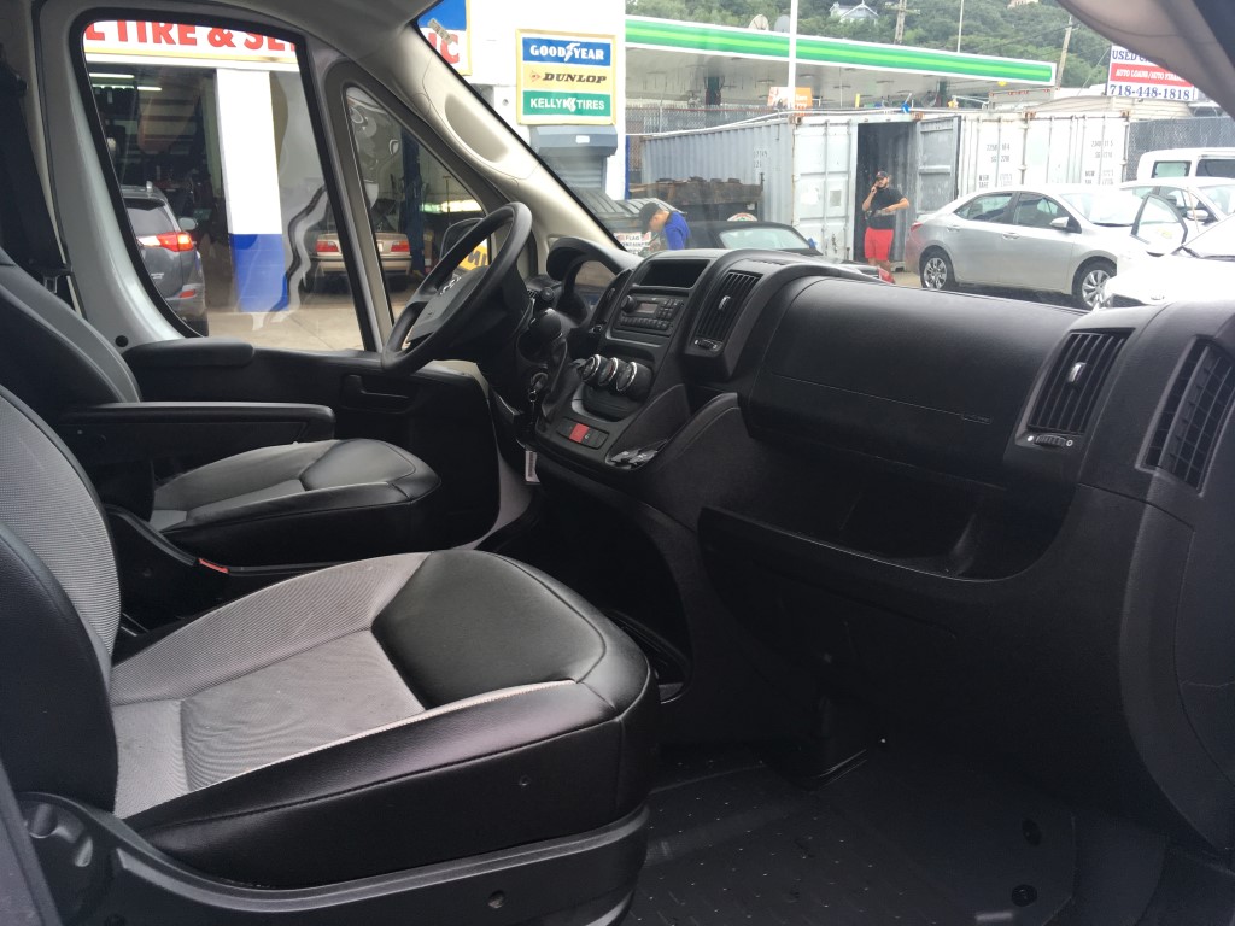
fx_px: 1035
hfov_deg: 61.7
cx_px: 618
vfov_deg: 48.2
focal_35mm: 29
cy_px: 463
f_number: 2.2
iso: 32
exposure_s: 1/120
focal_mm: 4.15
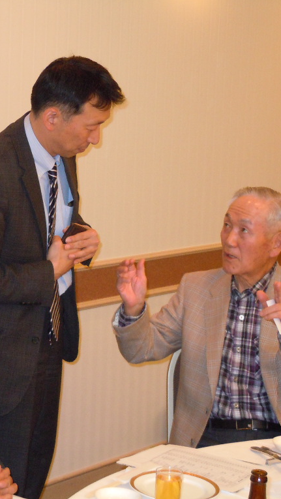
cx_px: 13
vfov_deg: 24.7
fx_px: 1138
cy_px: 249
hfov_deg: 13.9
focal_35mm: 86
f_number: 4
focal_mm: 10.6
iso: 500
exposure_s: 1/40
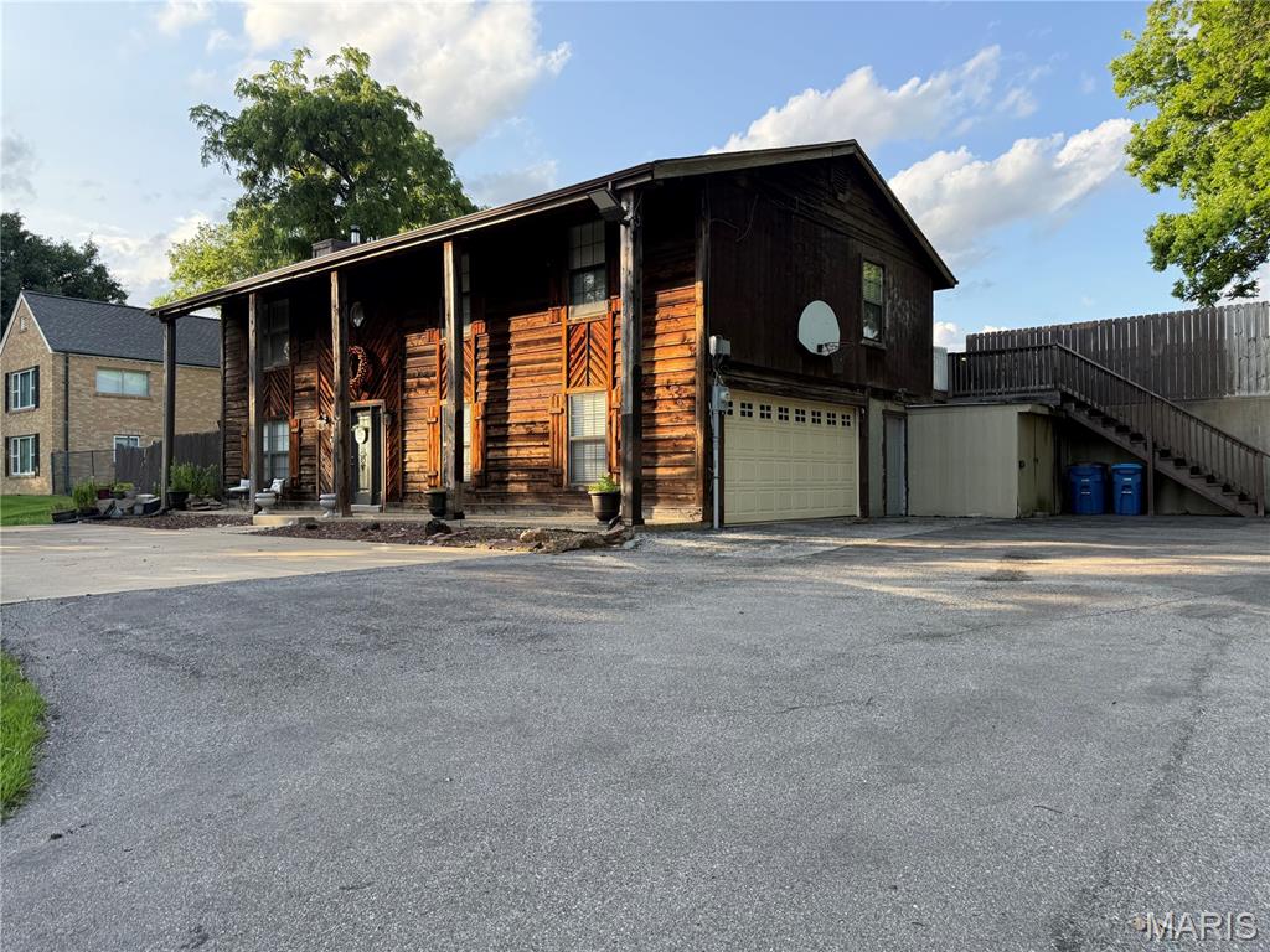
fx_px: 881
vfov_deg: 56.8
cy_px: 476
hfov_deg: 71.6
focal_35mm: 24
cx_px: 635
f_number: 1.78
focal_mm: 6.76
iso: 100
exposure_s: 1/689
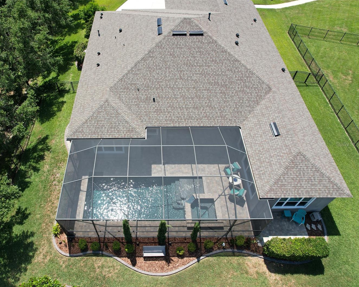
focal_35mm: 25
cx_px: 143
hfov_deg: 67.4
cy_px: 144
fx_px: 266
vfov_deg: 56.8
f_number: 2.8
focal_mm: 8.38
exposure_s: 1/250
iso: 100
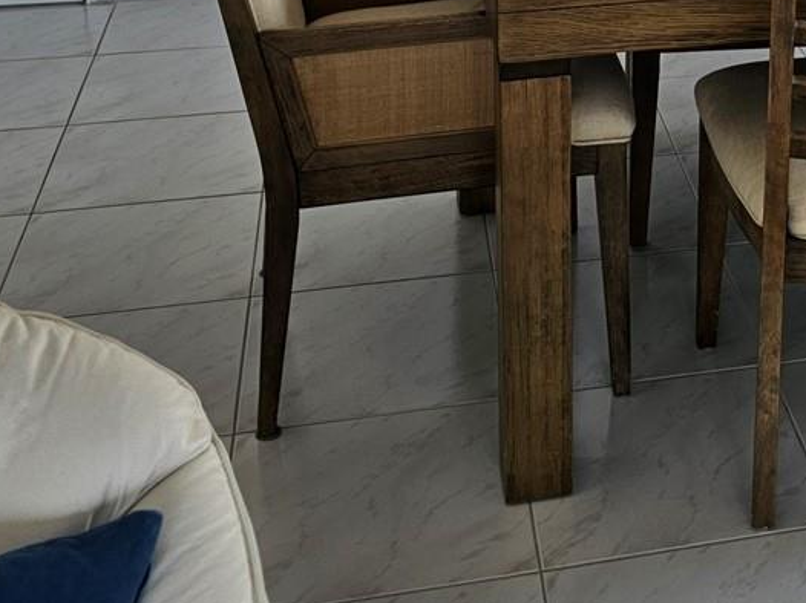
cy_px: -184
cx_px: 817
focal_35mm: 70
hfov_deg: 26.2
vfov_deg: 19.4
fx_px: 1629
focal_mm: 6.3
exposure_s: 1/120
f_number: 1.7
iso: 32
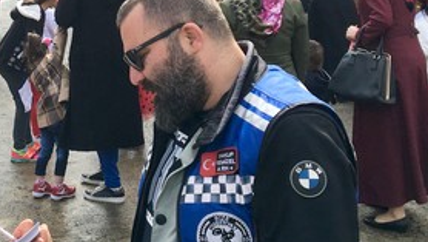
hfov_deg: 27.0
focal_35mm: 76
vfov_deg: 15.5
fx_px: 863
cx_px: 57
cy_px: -18
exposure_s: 1/769
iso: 25
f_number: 2.2
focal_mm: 4.15
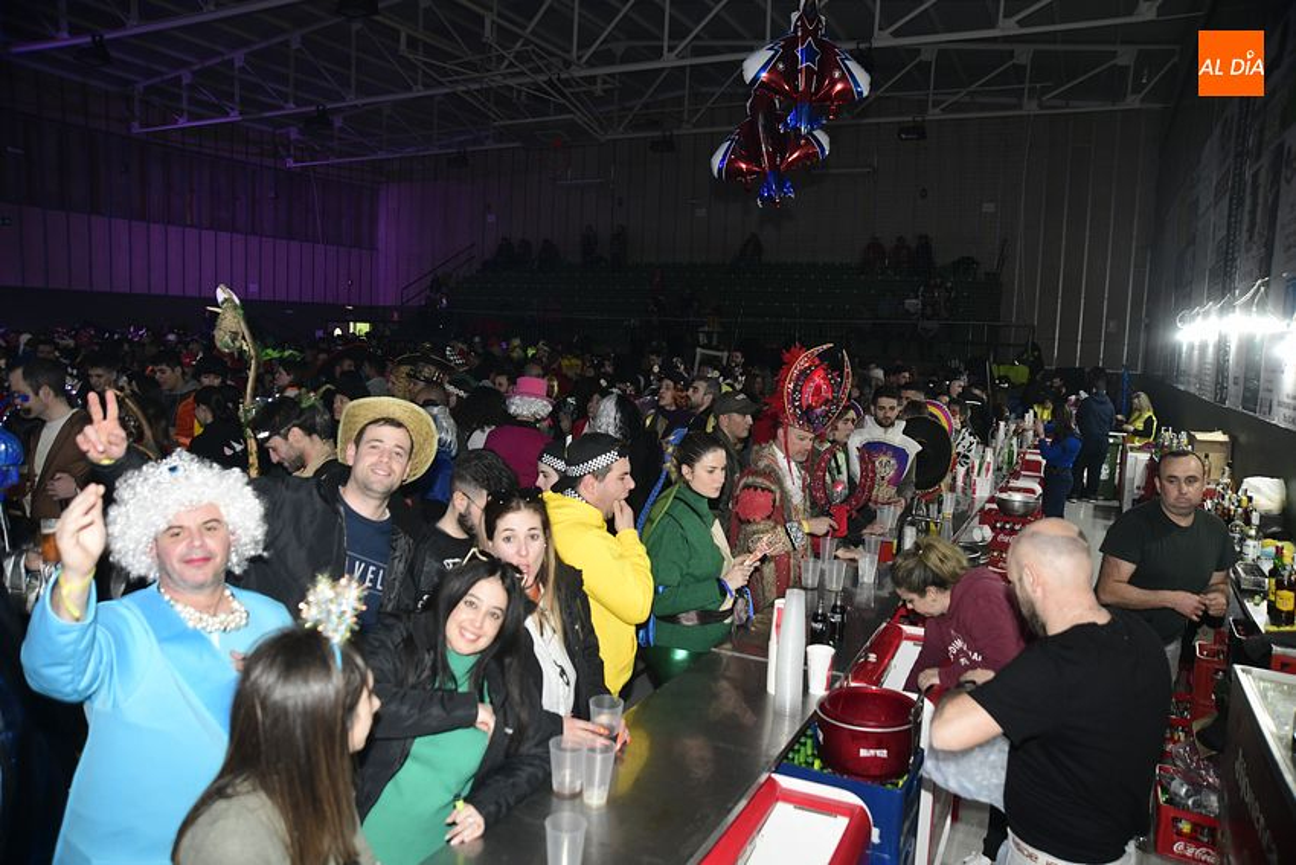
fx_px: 936
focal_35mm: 26
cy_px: 432
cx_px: 648
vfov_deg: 49.6
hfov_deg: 69.4
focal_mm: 26
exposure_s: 1/50
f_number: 3.5
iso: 1600
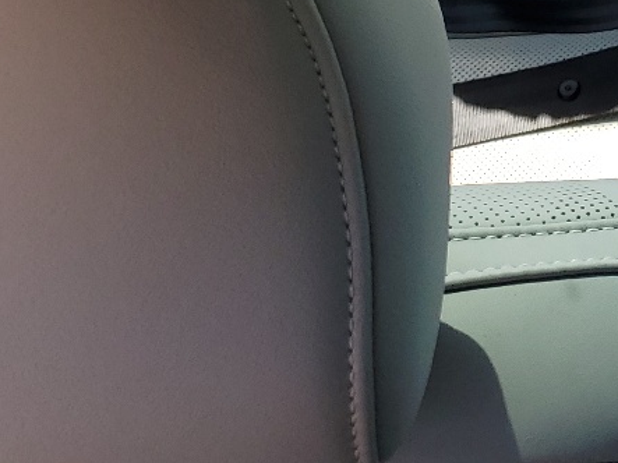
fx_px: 1678
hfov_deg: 17.9
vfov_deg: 14.4
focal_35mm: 94
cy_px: -283
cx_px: 1014
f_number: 1.5
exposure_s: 1/625
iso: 50
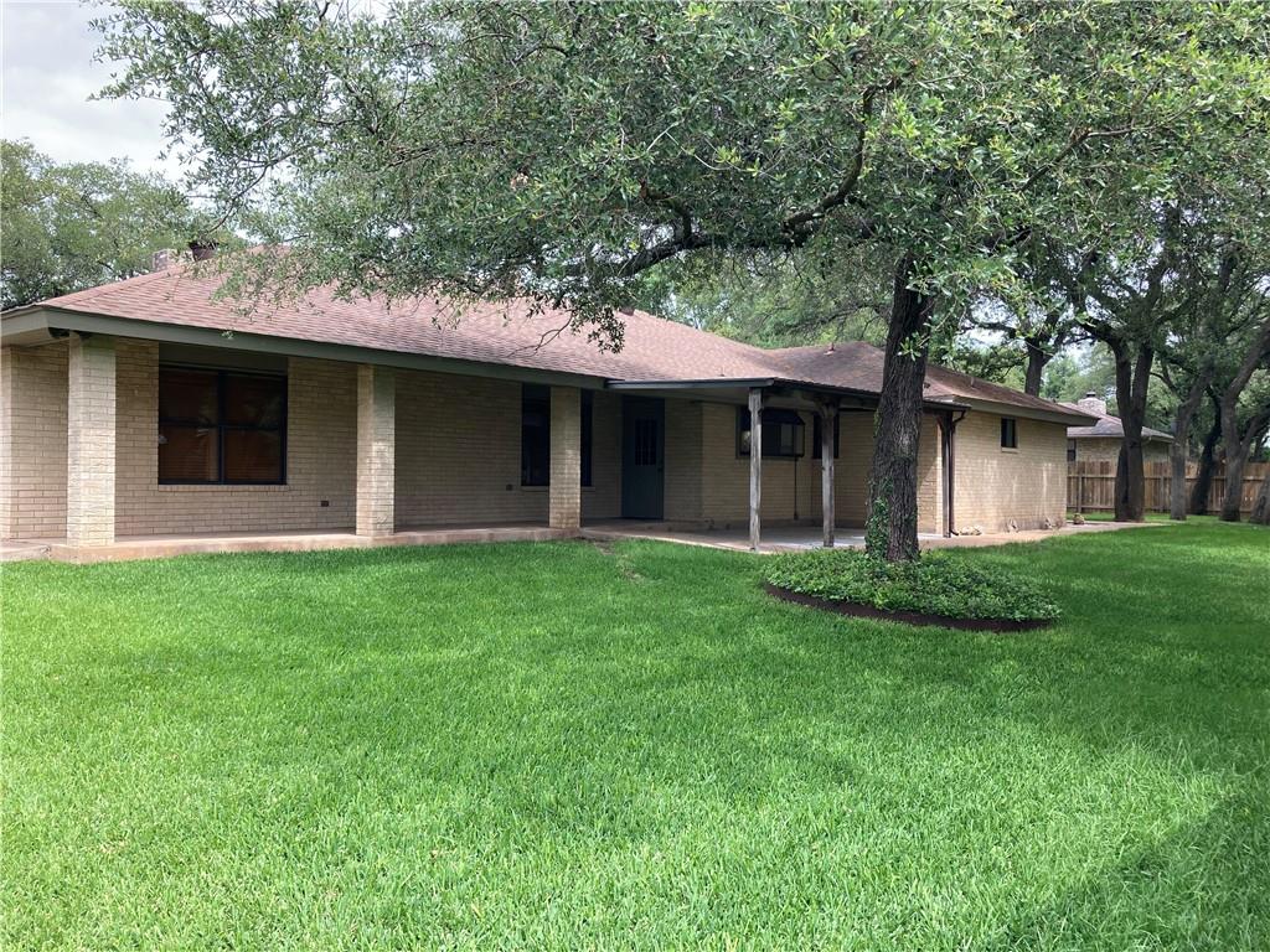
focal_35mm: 28
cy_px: 476
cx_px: 635
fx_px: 1027
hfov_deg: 63.4
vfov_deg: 49.7
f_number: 1.8
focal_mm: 3.99
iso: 20
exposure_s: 1/432
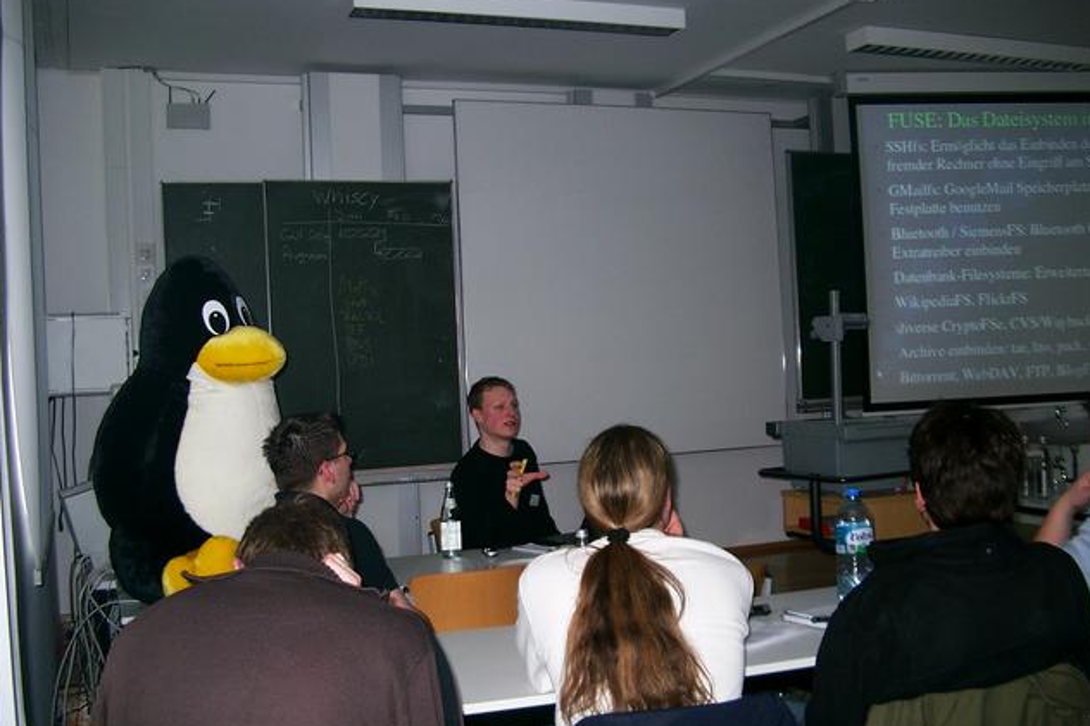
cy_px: 390
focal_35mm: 39
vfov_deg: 34.2
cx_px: 545
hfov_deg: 49.6
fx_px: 1180
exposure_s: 1/60
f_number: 2.6
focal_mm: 7.6
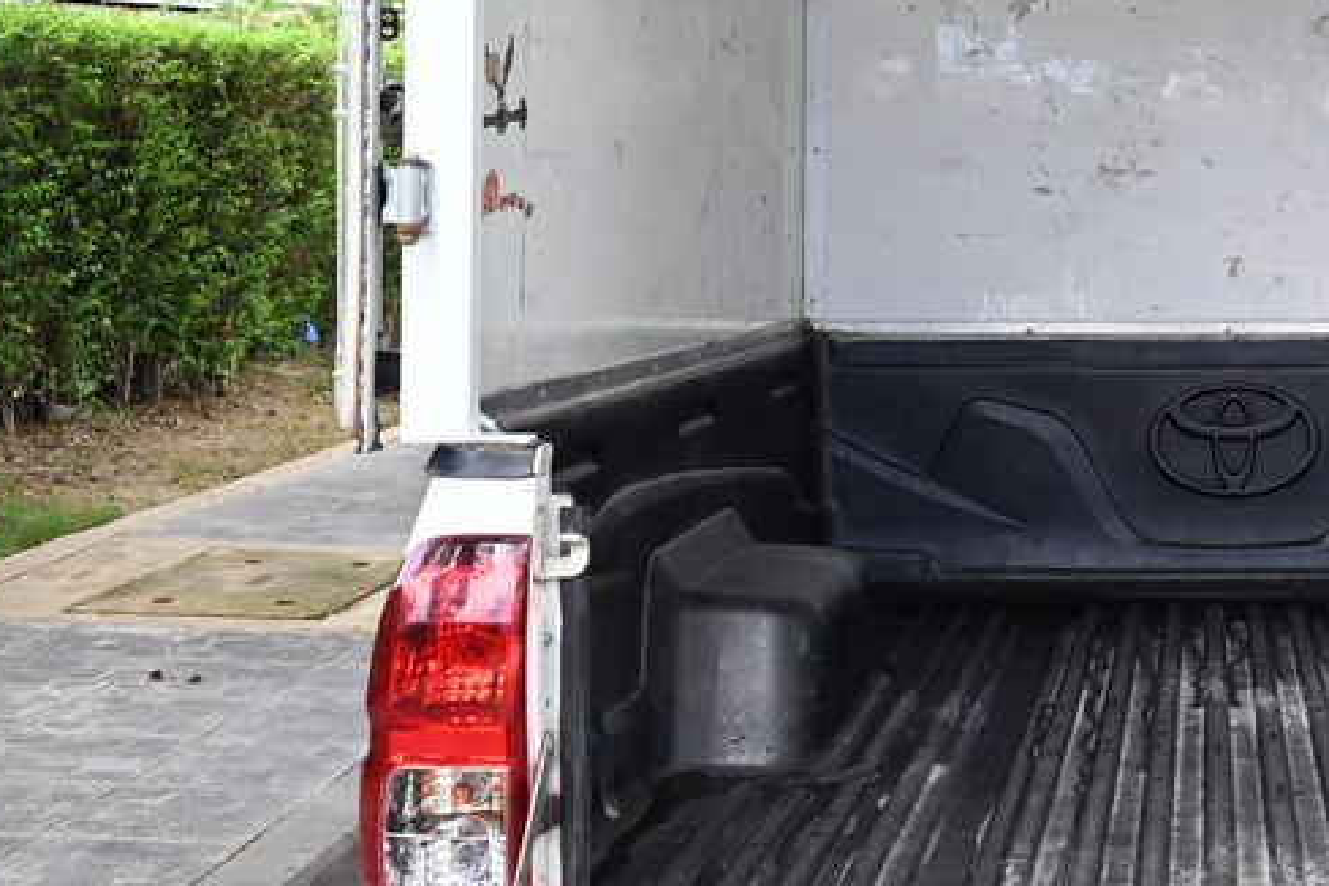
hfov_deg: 26.8
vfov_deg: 18.6
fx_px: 2658
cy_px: 101
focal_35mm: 72
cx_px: 1283
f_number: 5
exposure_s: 1/1250
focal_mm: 32
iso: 1250
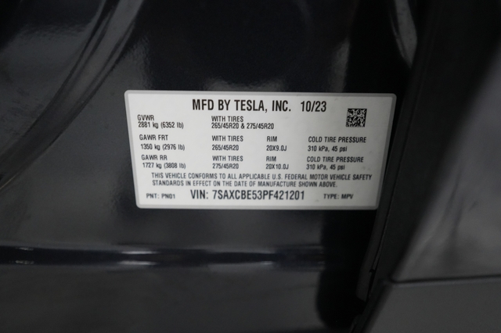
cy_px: 166
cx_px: 250
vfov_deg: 49.5
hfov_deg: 69.4
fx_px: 362
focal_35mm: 26
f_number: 2.8
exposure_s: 1/160
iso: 6400
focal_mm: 26
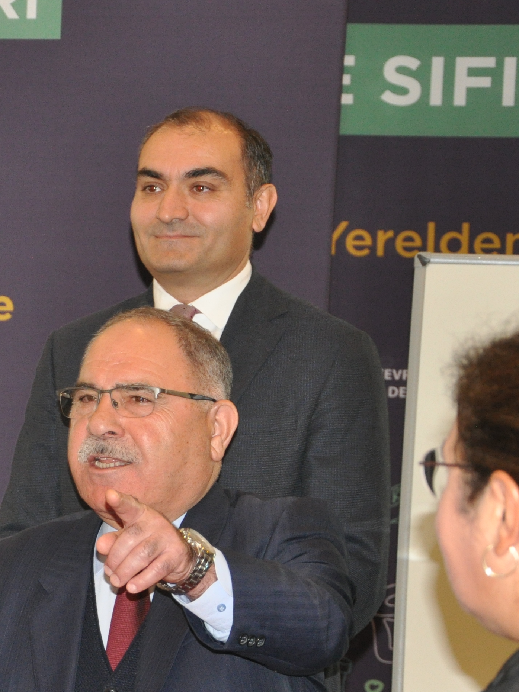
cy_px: 380
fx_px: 3320
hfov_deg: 8.8
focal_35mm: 166
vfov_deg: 11.9
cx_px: -204
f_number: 5
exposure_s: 1/60
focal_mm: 50
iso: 800
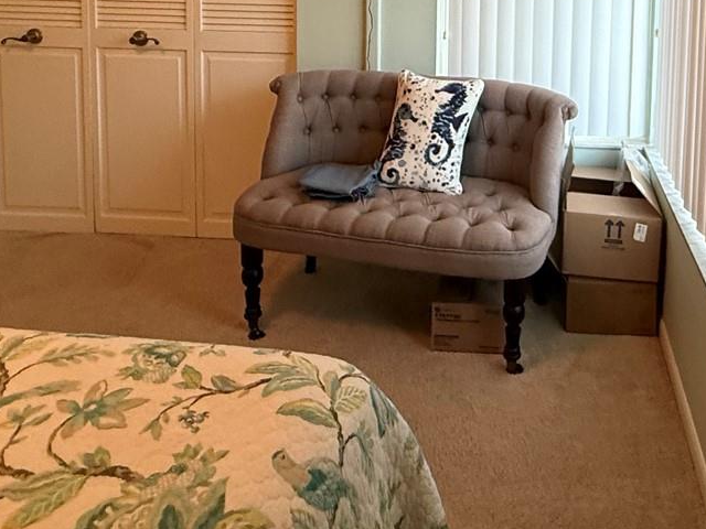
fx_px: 714
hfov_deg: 50.6
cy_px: -24
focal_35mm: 35
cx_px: 525
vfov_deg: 35.9
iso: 320
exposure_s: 1/120
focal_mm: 2.22
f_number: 2.2
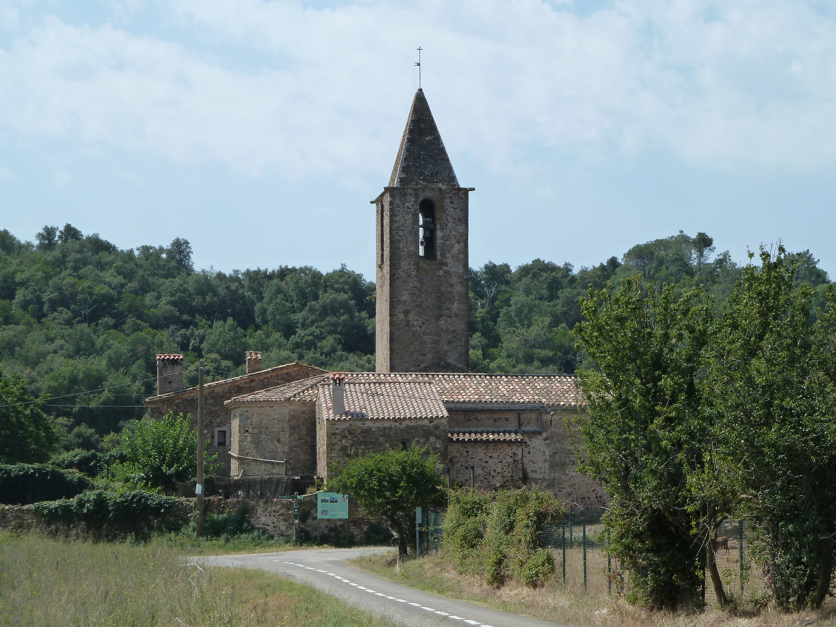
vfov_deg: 14.2
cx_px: 418
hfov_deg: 18.9
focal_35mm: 104
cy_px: 314
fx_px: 2512
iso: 125
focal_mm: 17
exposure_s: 1/500
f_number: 5
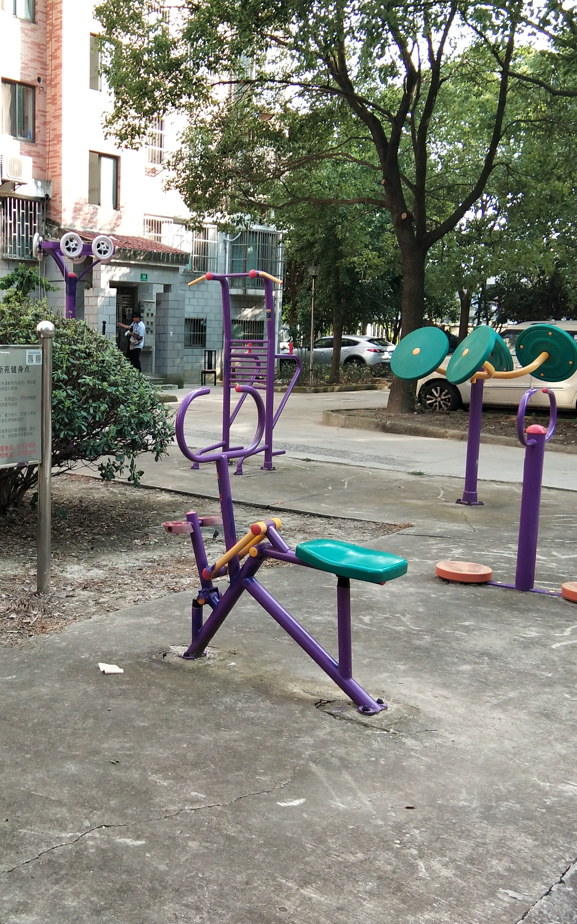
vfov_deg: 45.3
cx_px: 125
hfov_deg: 28.7
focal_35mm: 44
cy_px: 462
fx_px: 1107
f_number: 2.2
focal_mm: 3.69
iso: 50
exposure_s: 1/136
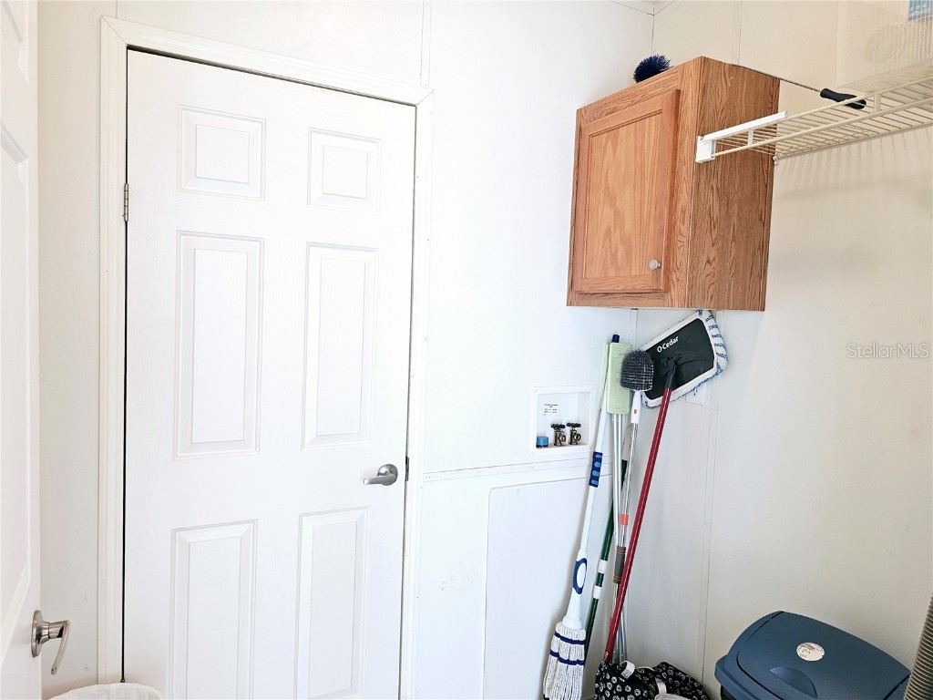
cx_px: 466
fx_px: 620
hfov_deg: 73.9
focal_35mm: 23
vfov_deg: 58.9
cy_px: 350
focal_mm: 6.3
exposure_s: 1/120
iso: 40
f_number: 1.7
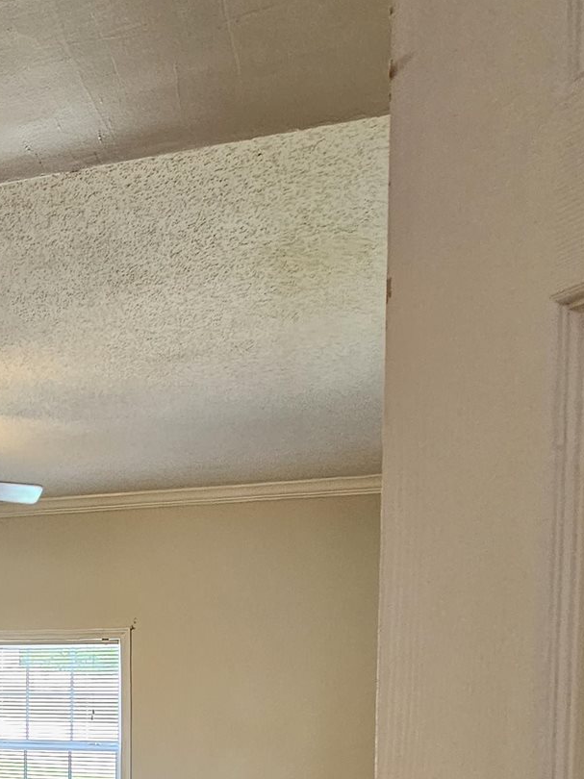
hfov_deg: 35.1
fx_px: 833
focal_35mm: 37
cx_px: 3
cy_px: 748
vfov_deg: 44.1
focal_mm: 2.2
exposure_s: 1/60
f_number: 2.2
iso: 160
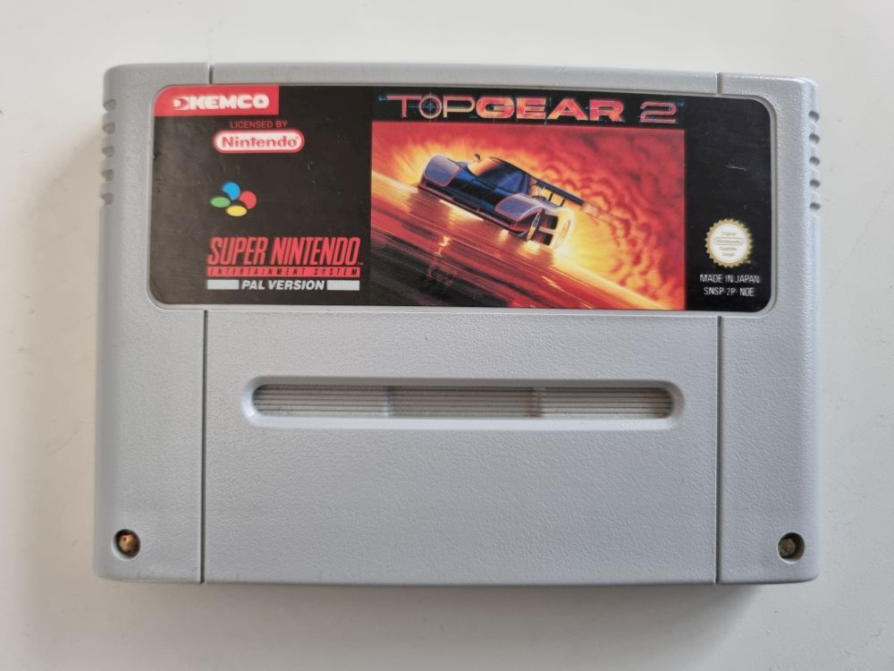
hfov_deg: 67.3
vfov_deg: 53.1
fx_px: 671
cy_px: 336
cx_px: 447
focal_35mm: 26
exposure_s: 1/50
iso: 400
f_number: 1.8
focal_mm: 5.4
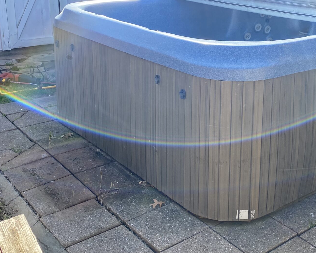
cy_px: 89
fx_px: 468
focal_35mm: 50
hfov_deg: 37.0
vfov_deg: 30.1
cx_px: 208
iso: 32
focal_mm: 4.25
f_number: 1.8
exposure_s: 1/597
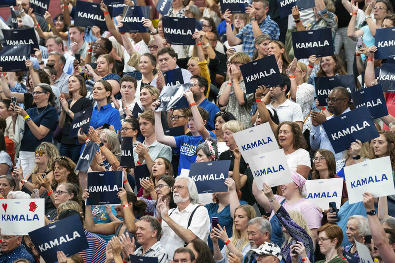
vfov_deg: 6.9
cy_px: 132
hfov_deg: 10.3
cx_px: 198
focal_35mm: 200
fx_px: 2195
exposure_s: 1/400
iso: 3200
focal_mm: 200
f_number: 4
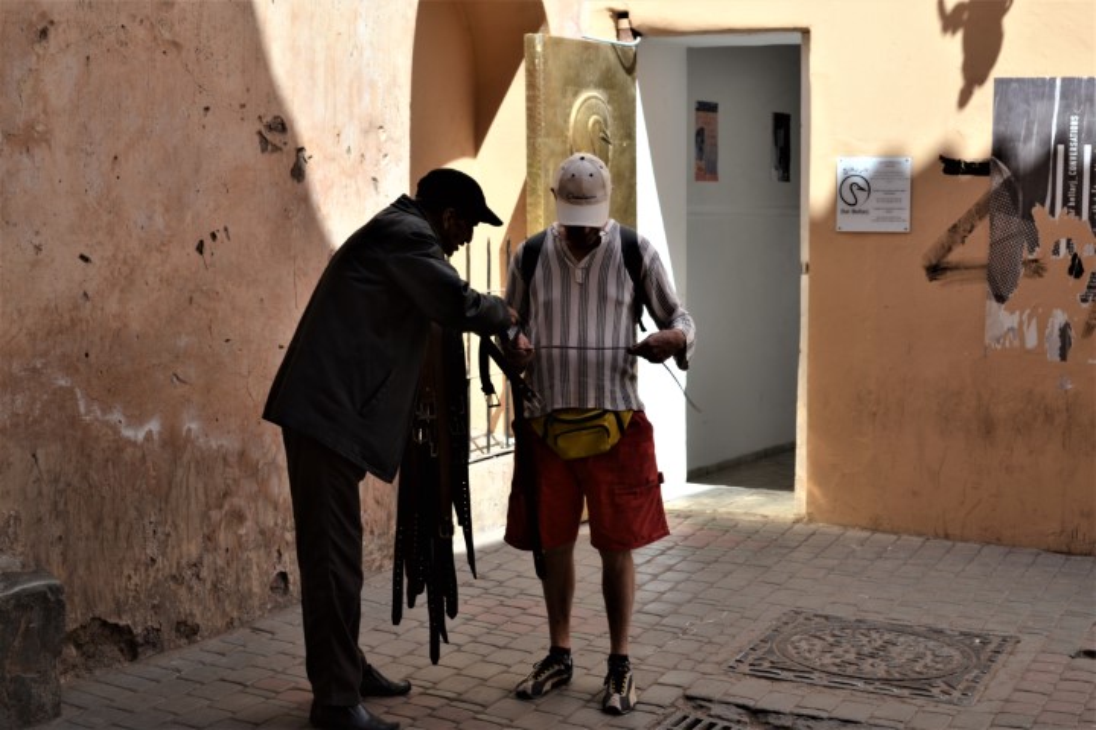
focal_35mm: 60
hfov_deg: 33.4
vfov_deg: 22.6
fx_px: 1827
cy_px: 365
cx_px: 548
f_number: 7.1
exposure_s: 1/200
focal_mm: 40
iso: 100
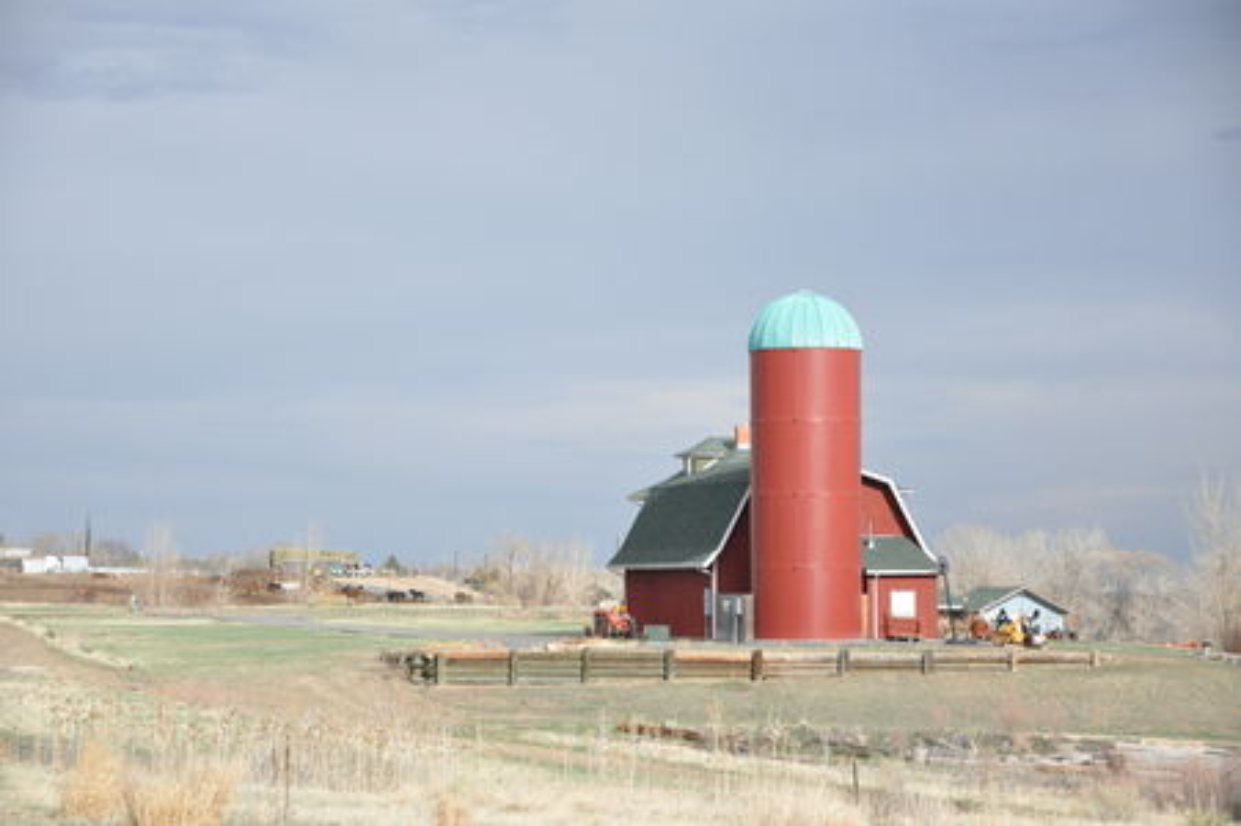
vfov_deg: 11.4
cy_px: 413
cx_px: 620
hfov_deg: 17.1
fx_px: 4134
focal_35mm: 120
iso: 1600
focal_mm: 80
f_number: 6.3
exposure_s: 1/4000
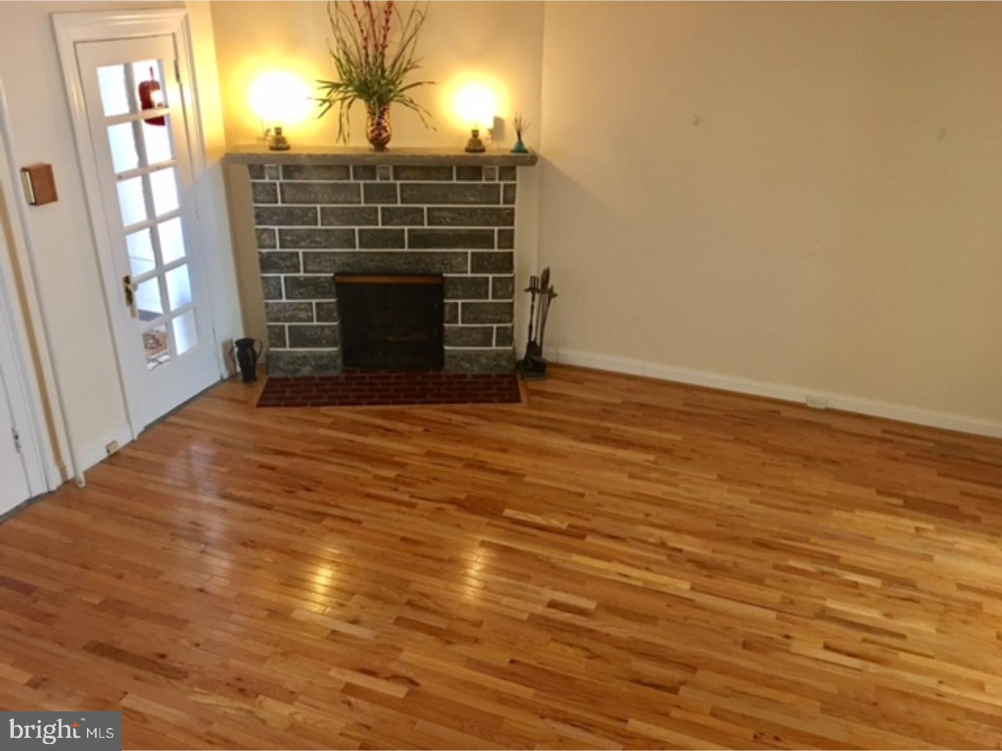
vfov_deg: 48.2
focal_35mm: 29
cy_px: 376
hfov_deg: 61.7
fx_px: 839
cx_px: 501
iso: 80
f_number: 2.2
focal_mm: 4.15
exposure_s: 1/10
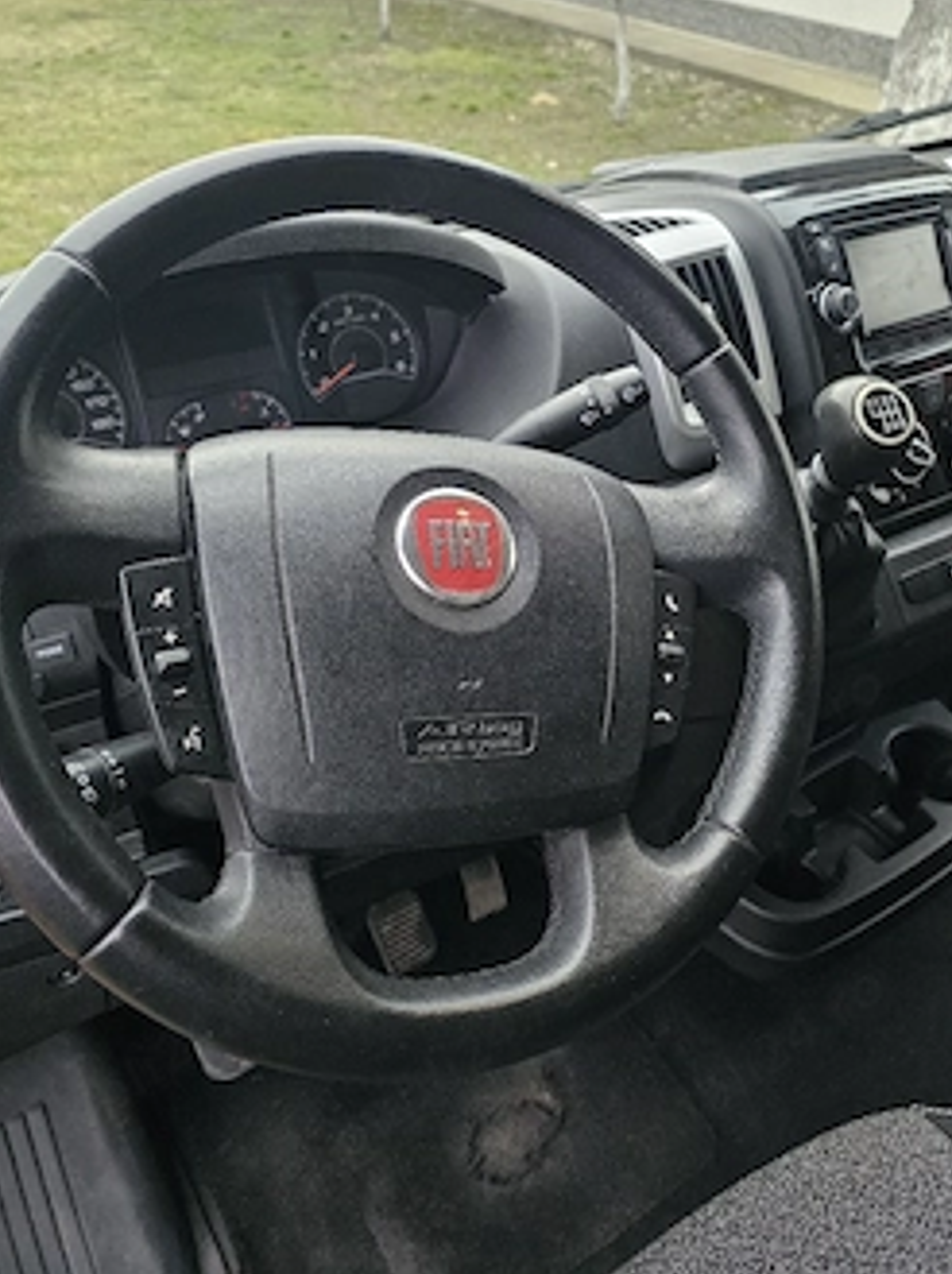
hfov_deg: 49.5
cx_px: 534
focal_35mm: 28
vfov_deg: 62.9
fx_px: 1029
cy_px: 507
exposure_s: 1/101
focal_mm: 6.3
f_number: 1.7
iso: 800
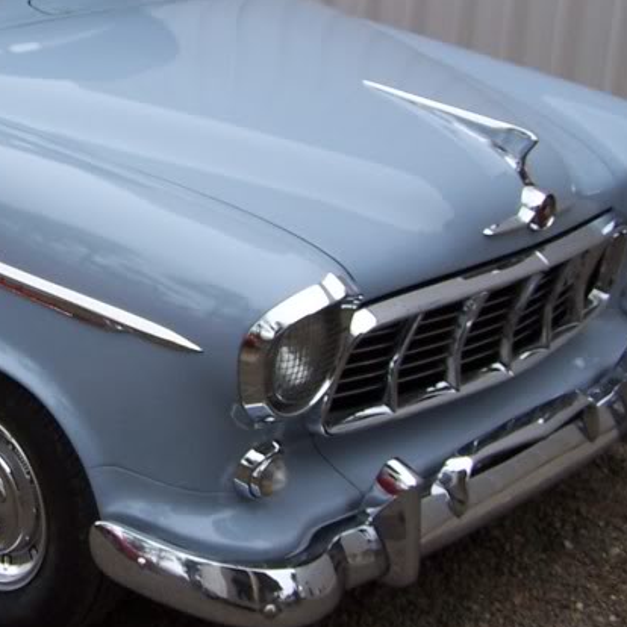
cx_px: 6
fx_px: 1701
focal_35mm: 83
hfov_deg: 20.3
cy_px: 212
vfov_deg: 20.8
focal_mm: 6.3
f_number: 2.8
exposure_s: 1/250
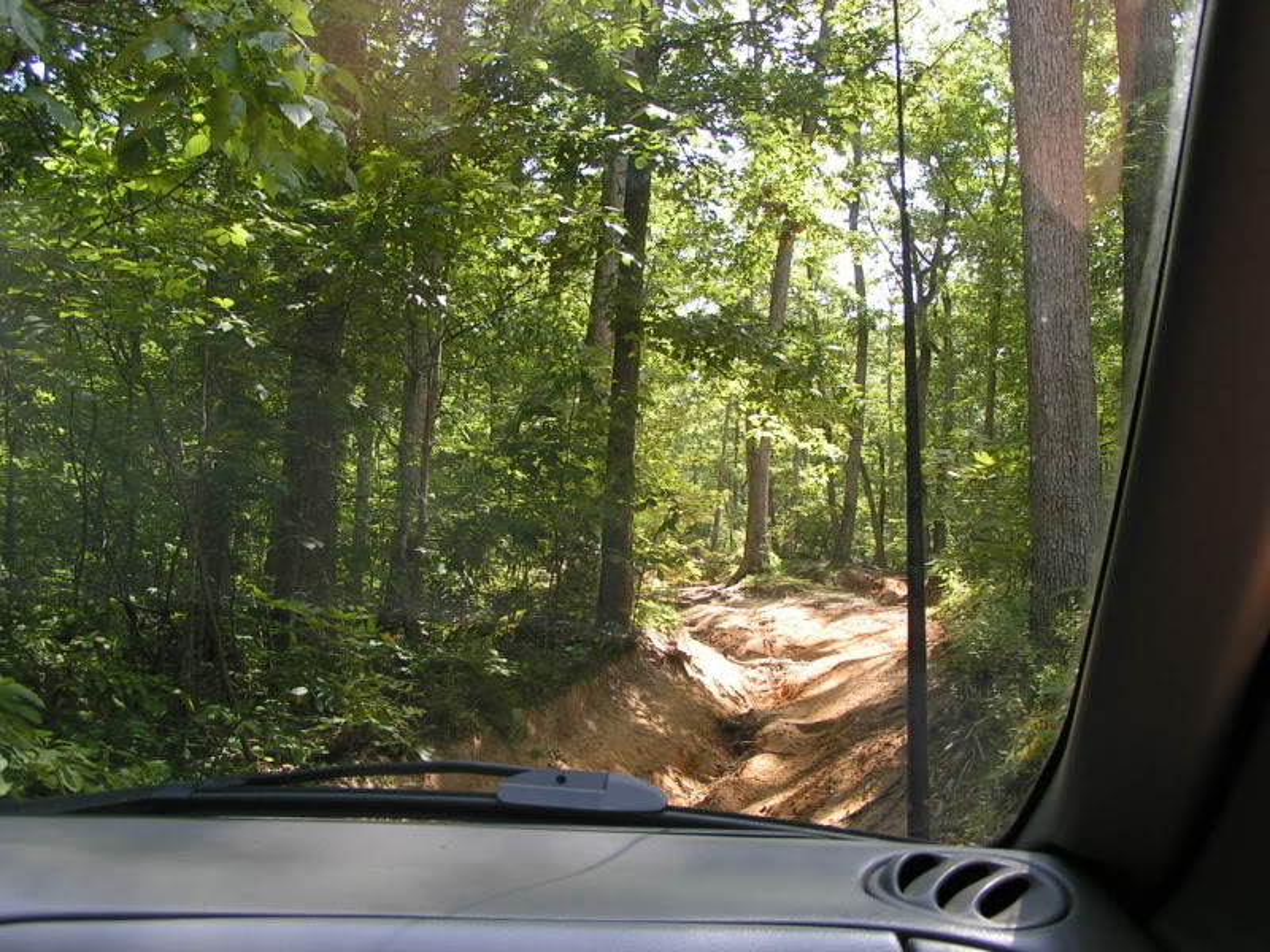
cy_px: 476
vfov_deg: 37.7
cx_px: 635
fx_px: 1394
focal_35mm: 38
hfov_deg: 49.0
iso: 50
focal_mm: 5.8
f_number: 5.6
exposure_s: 1/60
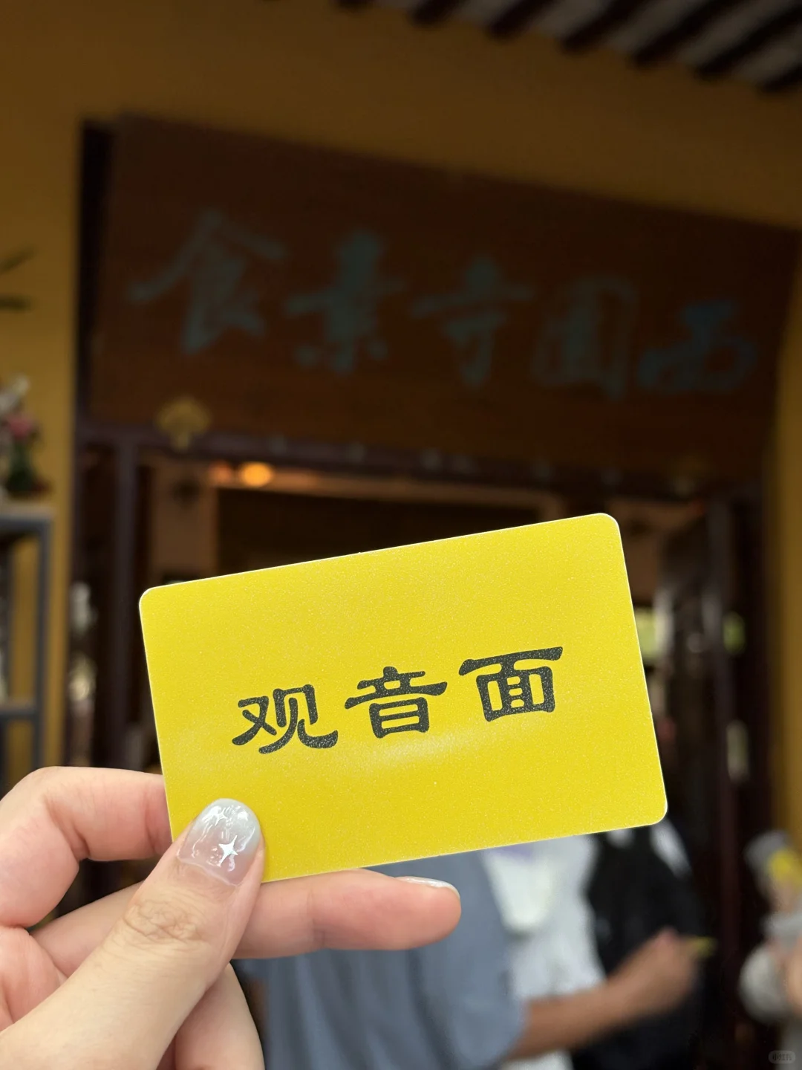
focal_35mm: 52
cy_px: 535
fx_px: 1606
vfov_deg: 36.8
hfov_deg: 28.0
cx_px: 401
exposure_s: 1/213
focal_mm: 5.96
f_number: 1.6
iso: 80
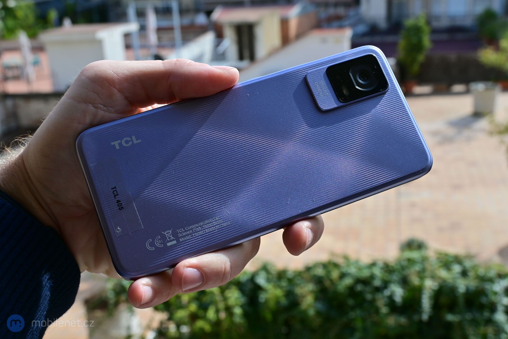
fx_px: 582
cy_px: 170
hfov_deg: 47.2
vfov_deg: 32.4
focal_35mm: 41
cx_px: 254
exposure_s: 1/200
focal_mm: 27.5
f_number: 7.1
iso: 100
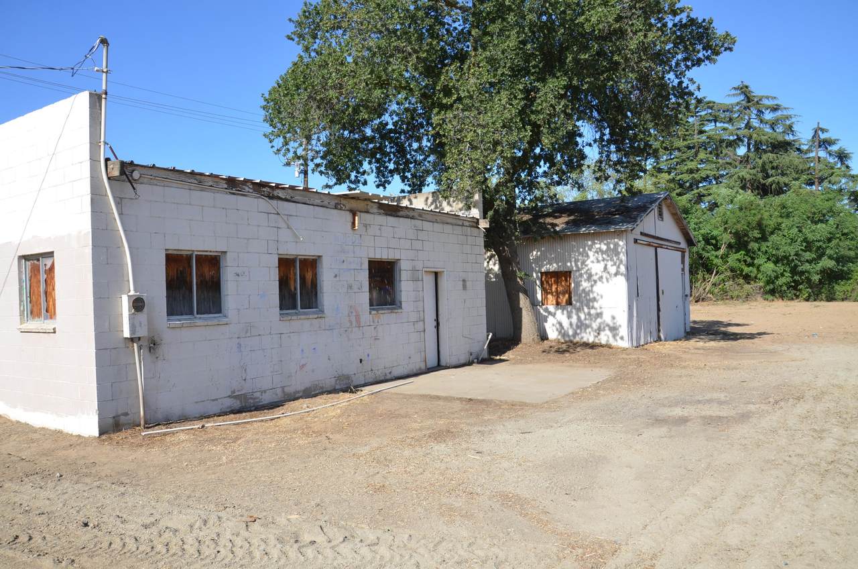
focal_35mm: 27
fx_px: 642
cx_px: 429
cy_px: 284
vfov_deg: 47.7
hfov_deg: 67.5
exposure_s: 1/250
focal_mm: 18
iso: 100
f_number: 8
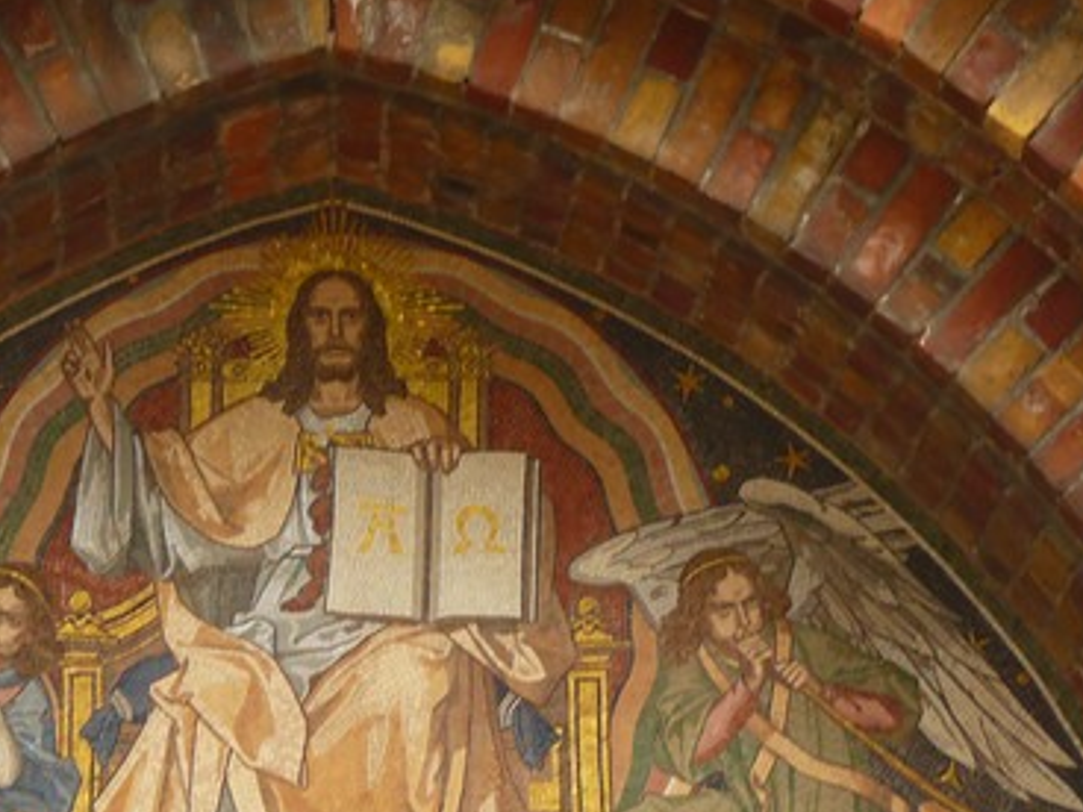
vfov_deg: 5.4
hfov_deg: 7.2
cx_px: 347
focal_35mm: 275
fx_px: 8604
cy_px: 627
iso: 125
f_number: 3.6
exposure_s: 1/30
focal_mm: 28.6
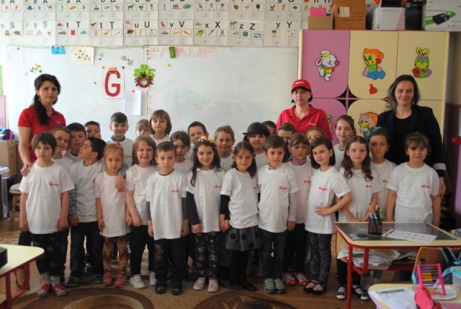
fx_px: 500
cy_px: 154
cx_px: 230
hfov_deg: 49.5
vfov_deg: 34.3
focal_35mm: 39
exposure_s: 1/20
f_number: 4.2
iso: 400
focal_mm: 26
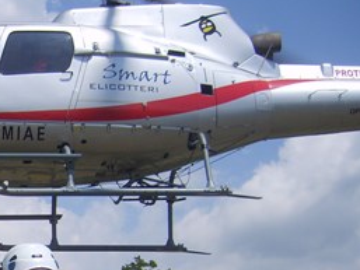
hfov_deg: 21.1
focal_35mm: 87
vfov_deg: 16.6
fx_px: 905
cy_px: 281
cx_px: -60
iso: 50
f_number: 7.1
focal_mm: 5.8
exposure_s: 1/250
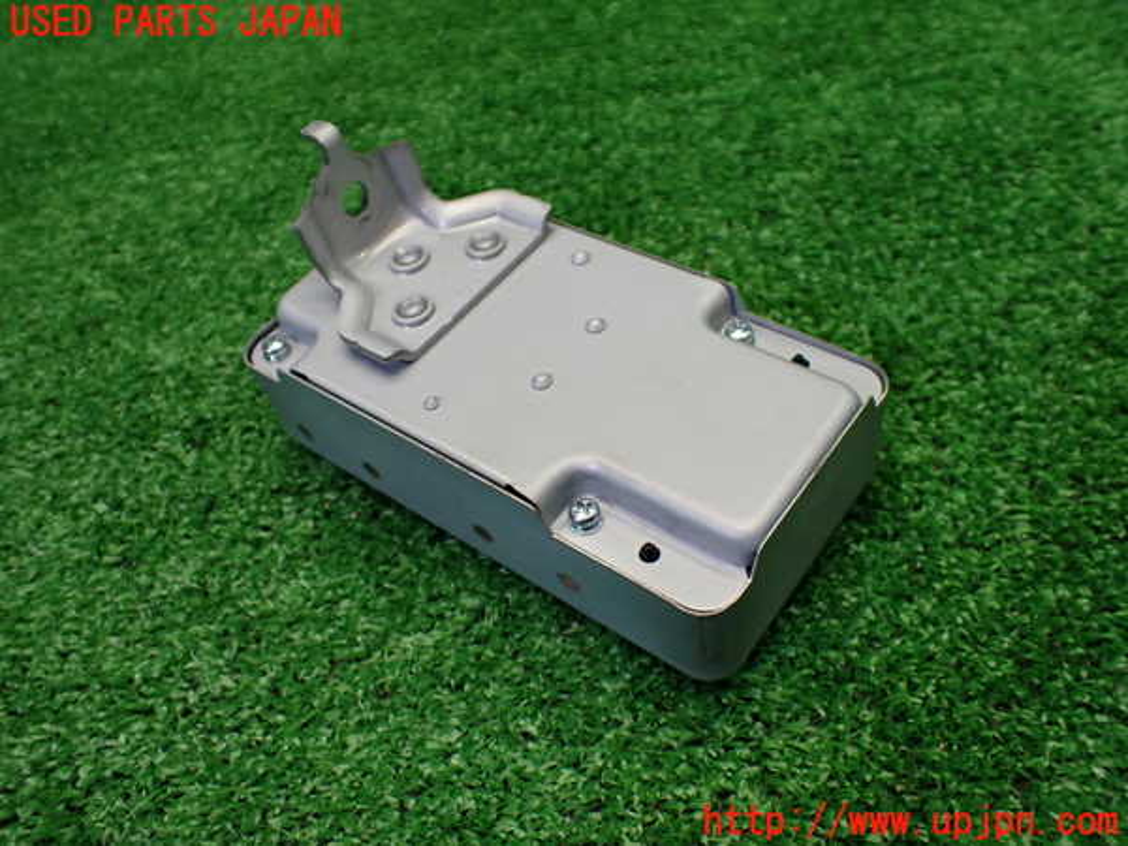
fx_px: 978
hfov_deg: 60.0
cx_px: 564
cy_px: 423
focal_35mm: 30
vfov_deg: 46.8
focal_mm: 5.4
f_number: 2.3
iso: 250
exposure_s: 1/125
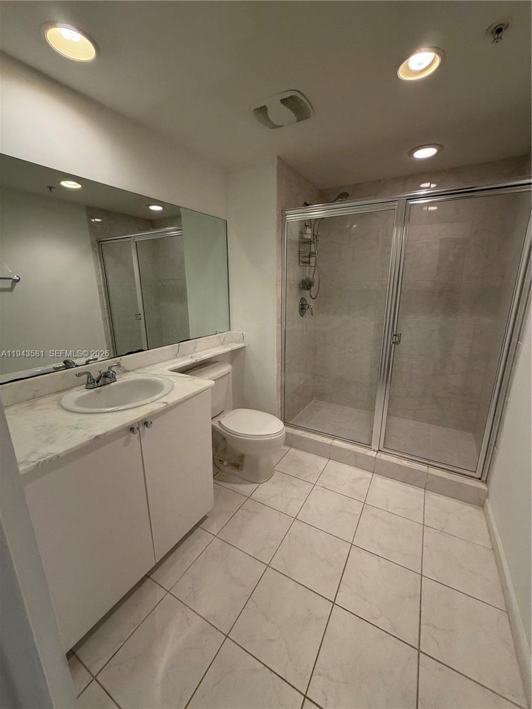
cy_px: 354
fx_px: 287
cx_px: 266
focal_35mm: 14
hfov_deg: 85.7
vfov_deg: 102.1
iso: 250
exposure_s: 1/120
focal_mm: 2.22
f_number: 2.2
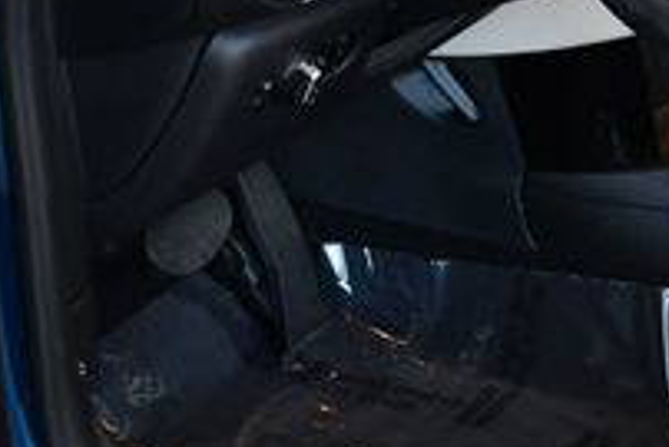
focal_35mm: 127
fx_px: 2362
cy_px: 86
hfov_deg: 14.9
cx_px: 1033
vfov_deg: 10.8
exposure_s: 1/250
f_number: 3.8
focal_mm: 20
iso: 500
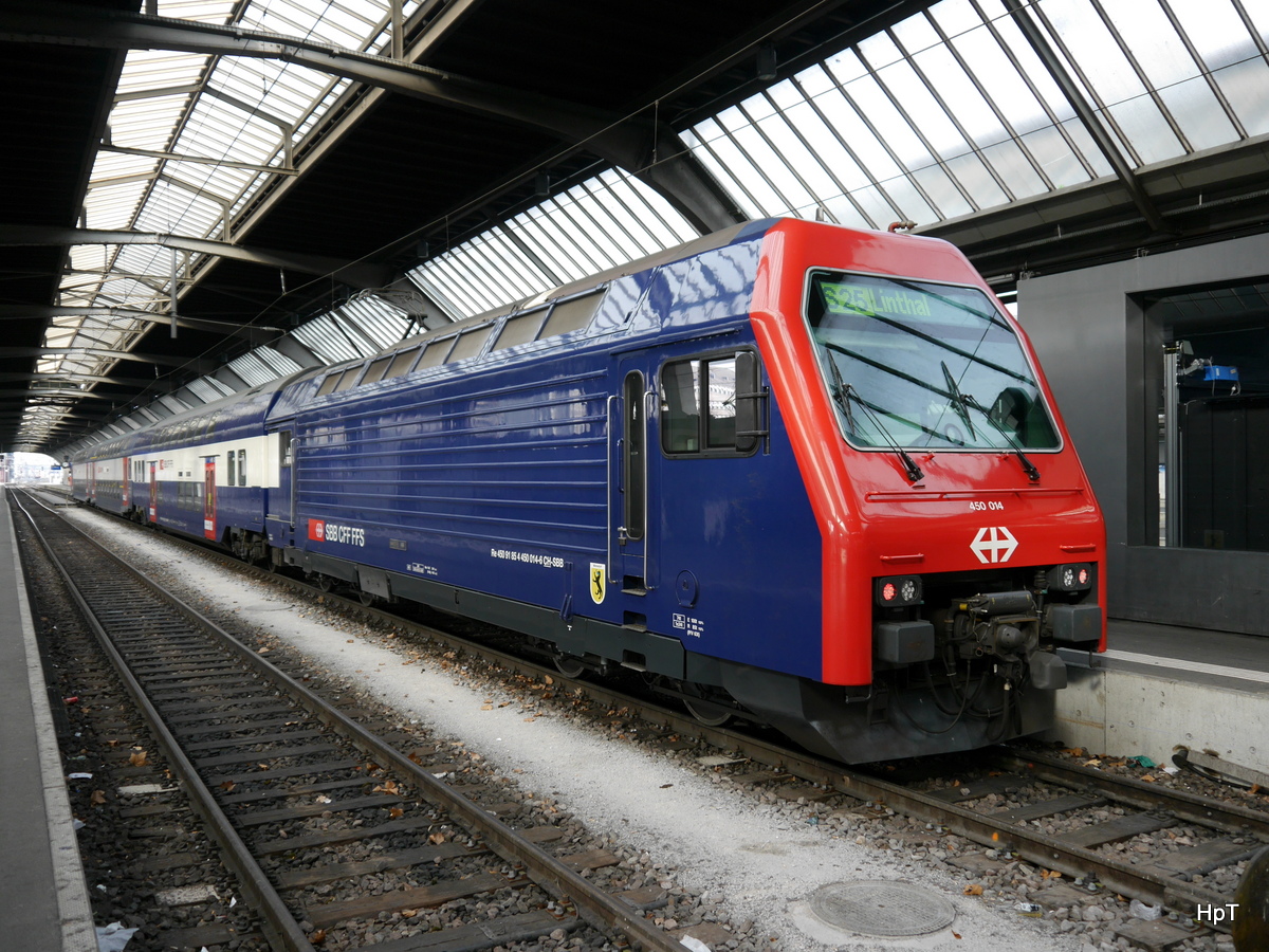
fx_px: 1100
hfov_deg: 60.0
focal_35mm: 30
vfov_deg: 46.8
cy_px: 476
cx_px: 634
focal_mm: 15
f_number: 3.6
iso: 160
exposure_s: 1/100
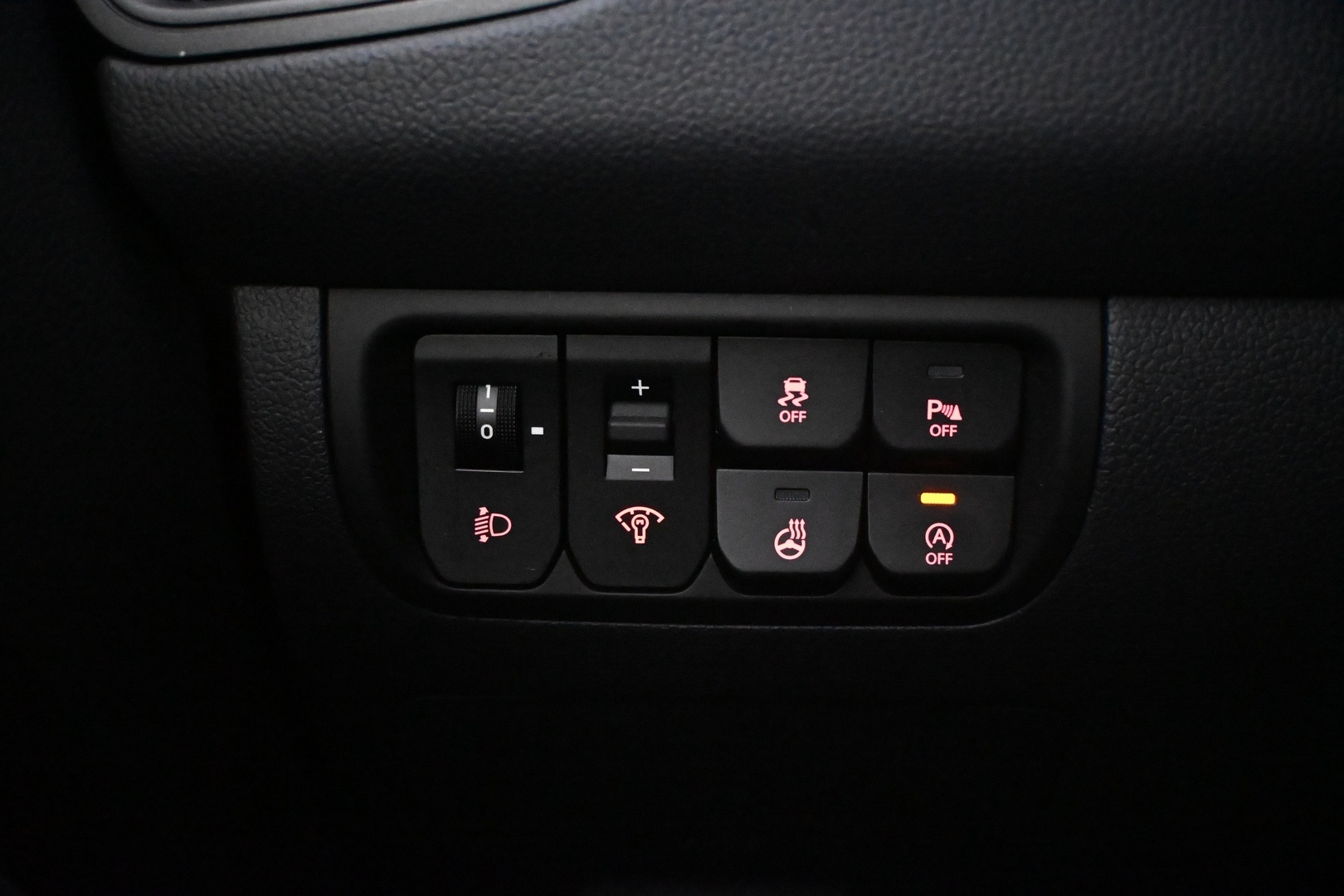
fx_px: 1456
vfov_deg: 34.2
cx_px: 672
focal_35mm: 39
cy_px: 448
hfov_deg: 49.6
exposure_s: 1/50
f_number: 4.5
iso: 12800
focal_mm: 26
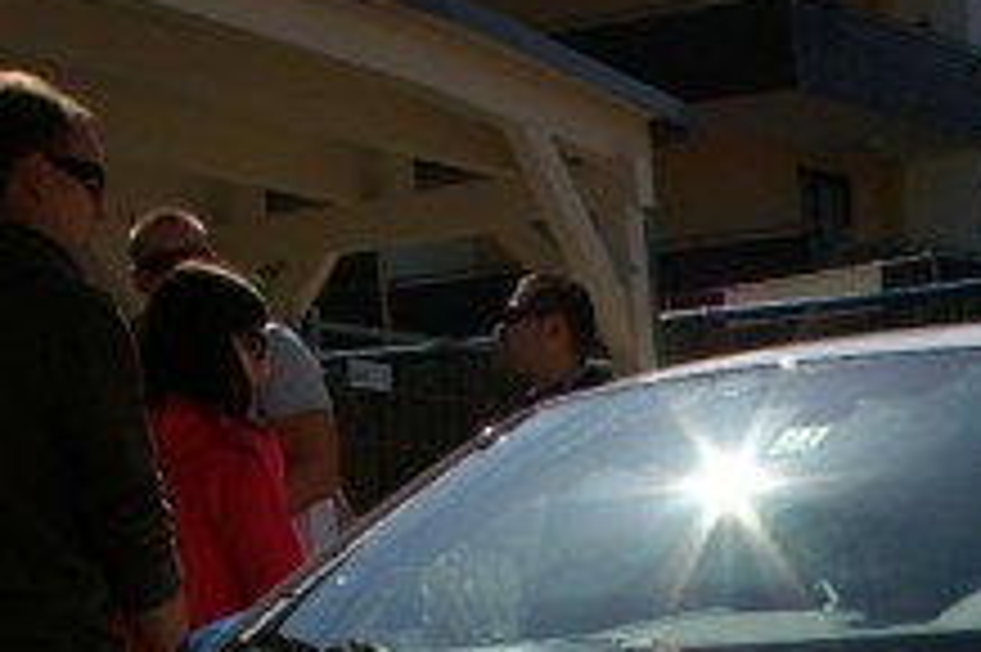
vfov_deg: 13.2
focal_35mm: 99
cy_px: 920
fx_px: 2696
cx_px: 1188
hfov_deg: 19.4
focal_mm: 18
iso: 200
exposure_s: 1/750
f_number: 8
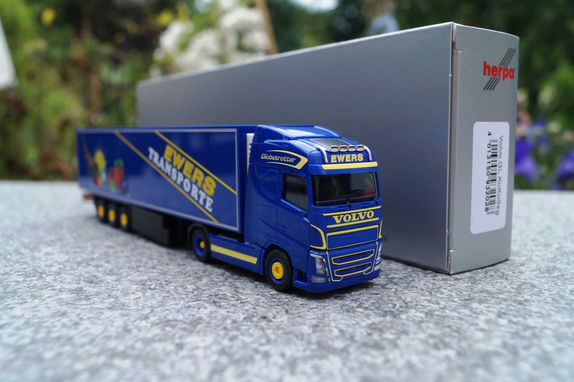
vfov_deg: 36.8
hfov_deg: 53.2
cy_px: 191
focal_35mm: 36
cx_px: 287
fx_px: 574
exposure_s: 1/160
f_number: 6.3
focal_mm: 24
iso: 100
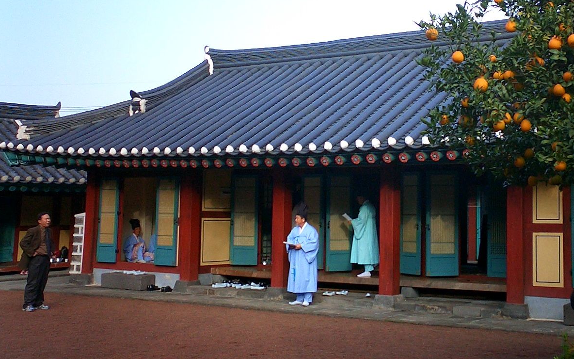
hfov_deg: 37.8
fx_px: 829
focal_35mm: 53
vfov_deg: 24.3
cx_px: 385
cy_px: 133
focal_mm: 5.6
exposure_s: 1/250
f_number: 3.5
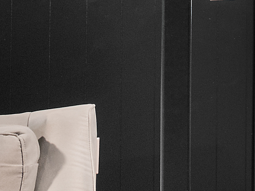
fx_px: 634
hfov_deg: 13.8
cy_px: -43
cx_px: 649
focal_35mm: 86
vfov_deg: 16.4
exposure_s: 1/3
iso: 800
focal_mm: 8
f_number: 5.6
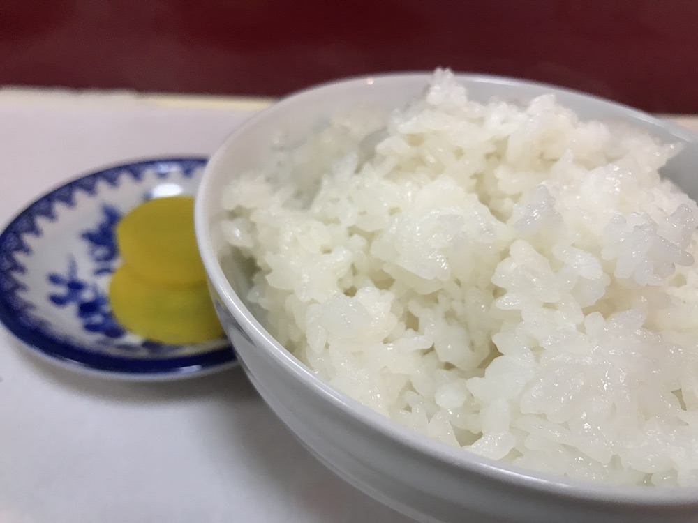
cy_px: 262
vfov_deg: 49.7
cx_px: 349
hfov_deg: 63.4
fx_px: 565
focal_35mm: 28
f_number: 1.8
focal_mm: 3.99
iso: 25
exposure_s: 1/30
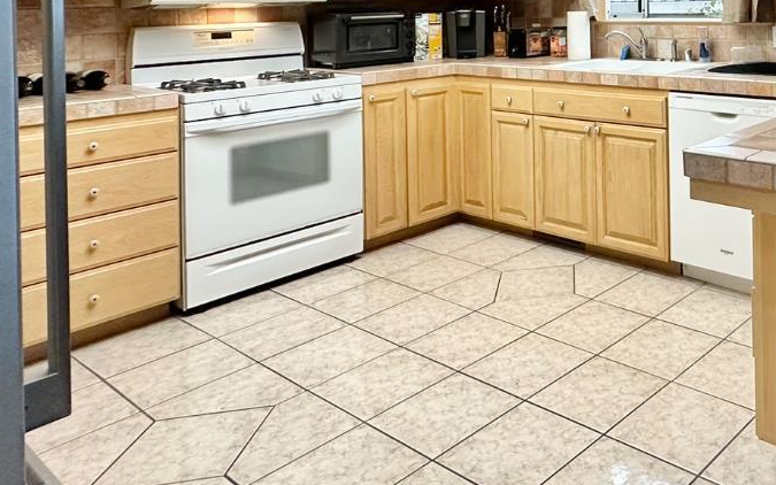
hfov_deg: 50.5
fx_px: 698
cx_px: 720
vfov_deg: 34.6
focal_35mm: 33
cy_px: -7
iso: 250
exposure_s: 1/120
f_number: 2.2
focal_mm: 2.22
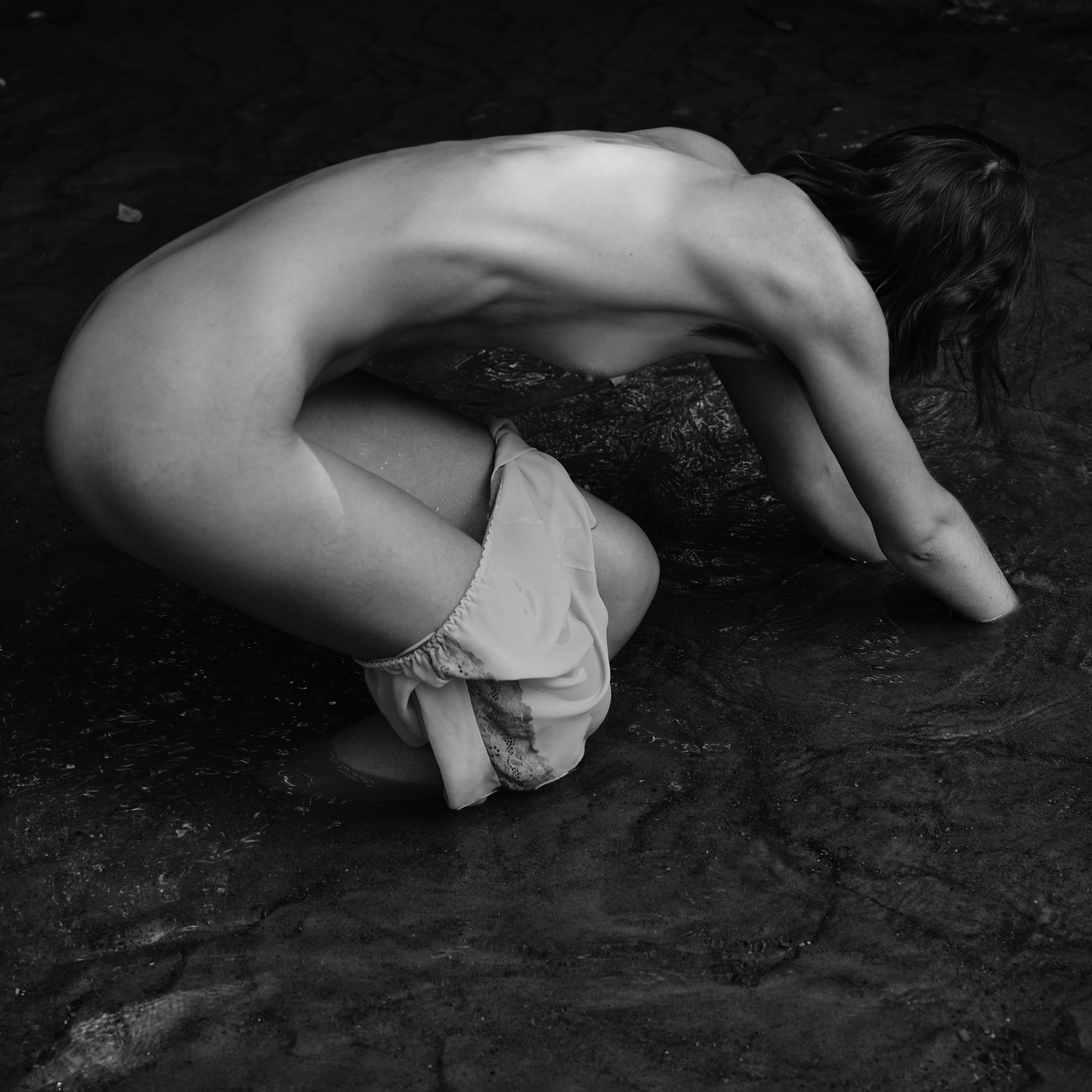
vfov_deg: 26.8
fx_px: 2284
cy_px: 380
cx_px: 548
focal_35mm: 64
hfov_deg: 26.9
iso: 125
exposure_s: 1/160
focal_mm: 50
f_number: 4
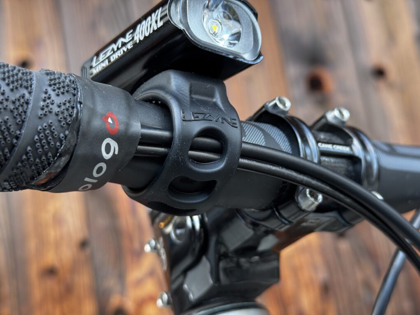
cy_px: 158
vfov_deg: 30.3
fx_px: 582
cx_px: 210
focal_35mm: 48
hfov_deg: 39.7
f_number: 1.78
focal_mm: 6.76
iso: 100
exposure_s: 1/65
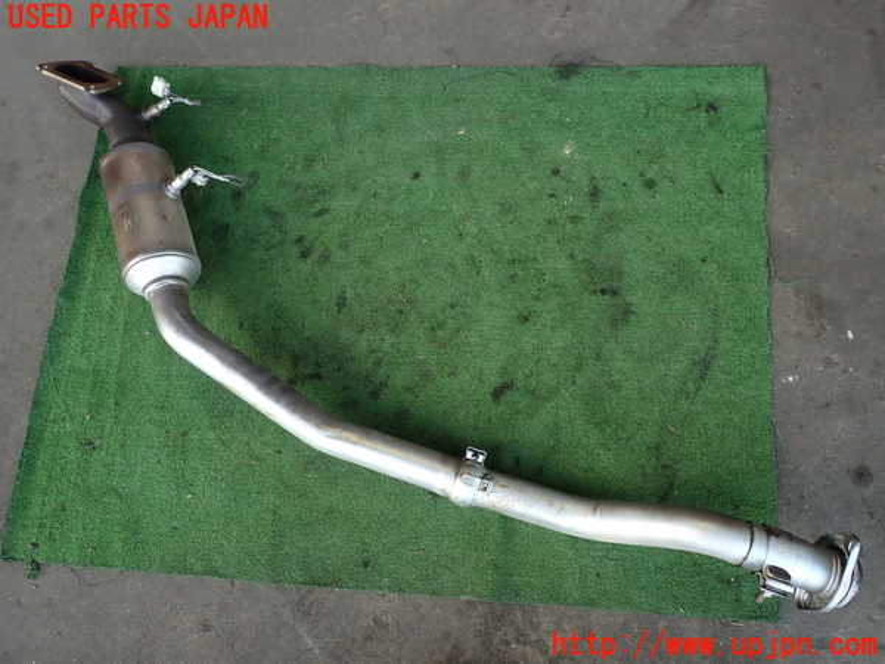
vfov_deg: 54.9
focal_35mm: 25
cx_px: 442
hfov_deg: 69.4
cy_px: 332
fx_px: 639
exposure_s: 1/60
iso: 100
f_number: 2.8
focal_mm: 4.5
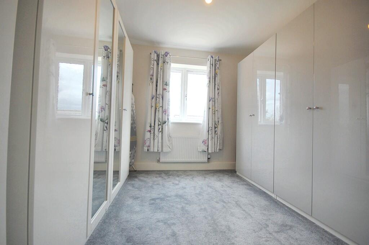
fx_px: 154
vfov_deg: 77.2
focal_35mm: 15
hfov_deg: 100.4
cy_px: 122
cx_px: 184
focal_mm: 10
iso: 200
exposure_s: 1/80
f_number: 4.5
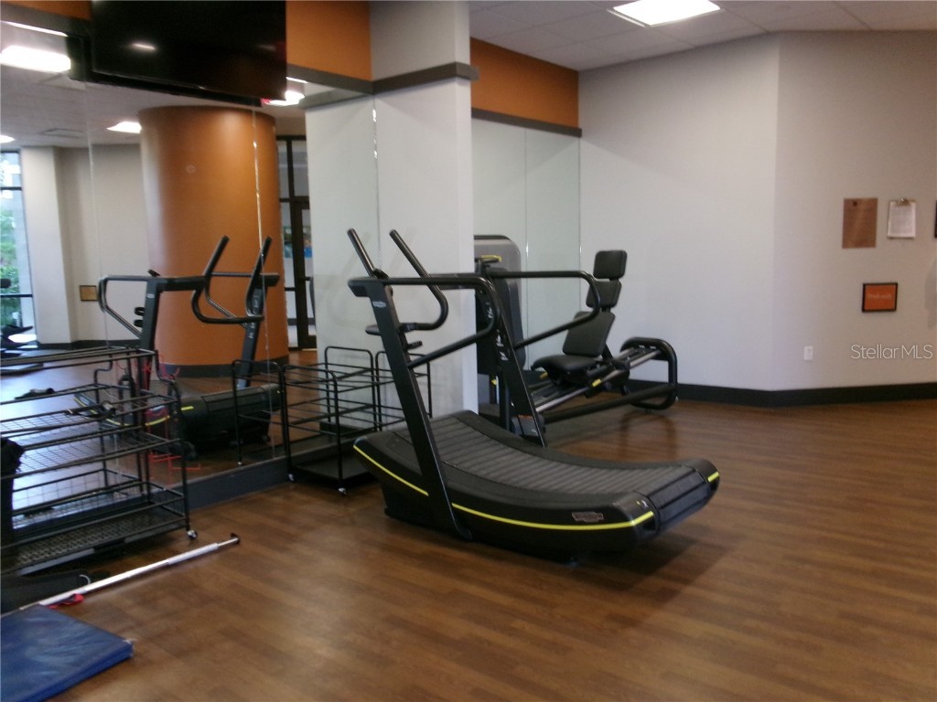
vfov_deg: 49.7
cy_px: 351
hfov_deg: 63.4
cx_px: 468
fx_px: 758
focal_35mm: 28
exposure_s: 1/34
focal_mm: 5.1
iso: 400
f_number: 3.9
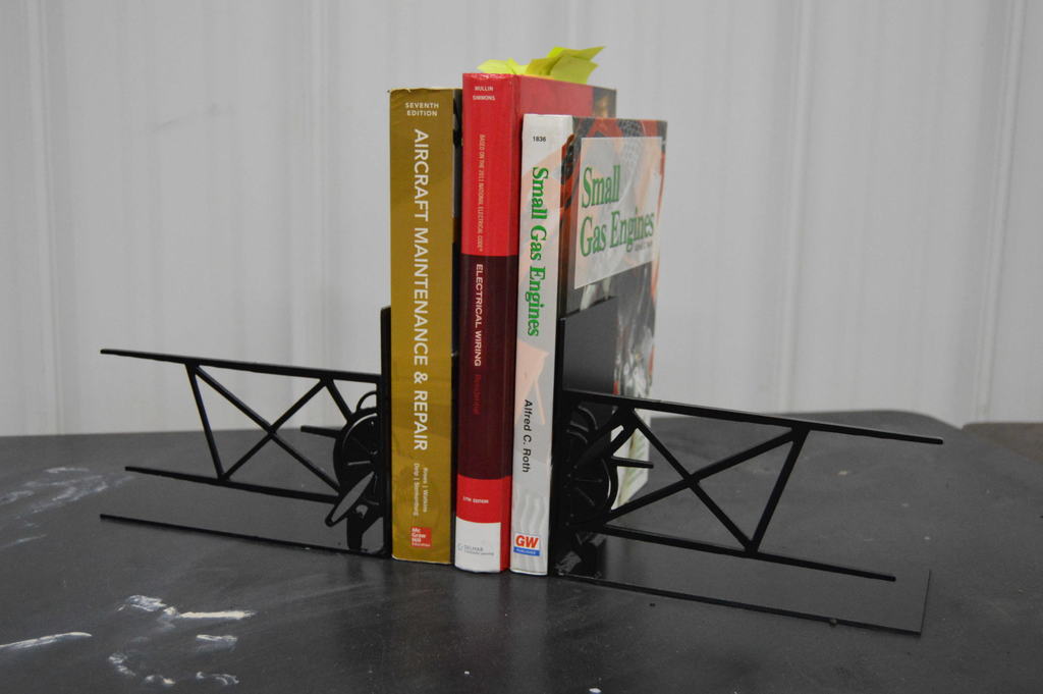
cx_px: 522
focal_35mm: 39
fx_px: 1129
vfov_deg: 34.2
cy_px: 347
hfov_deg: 49.6
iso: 3200
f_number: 4
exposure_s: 1/320
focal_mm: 26
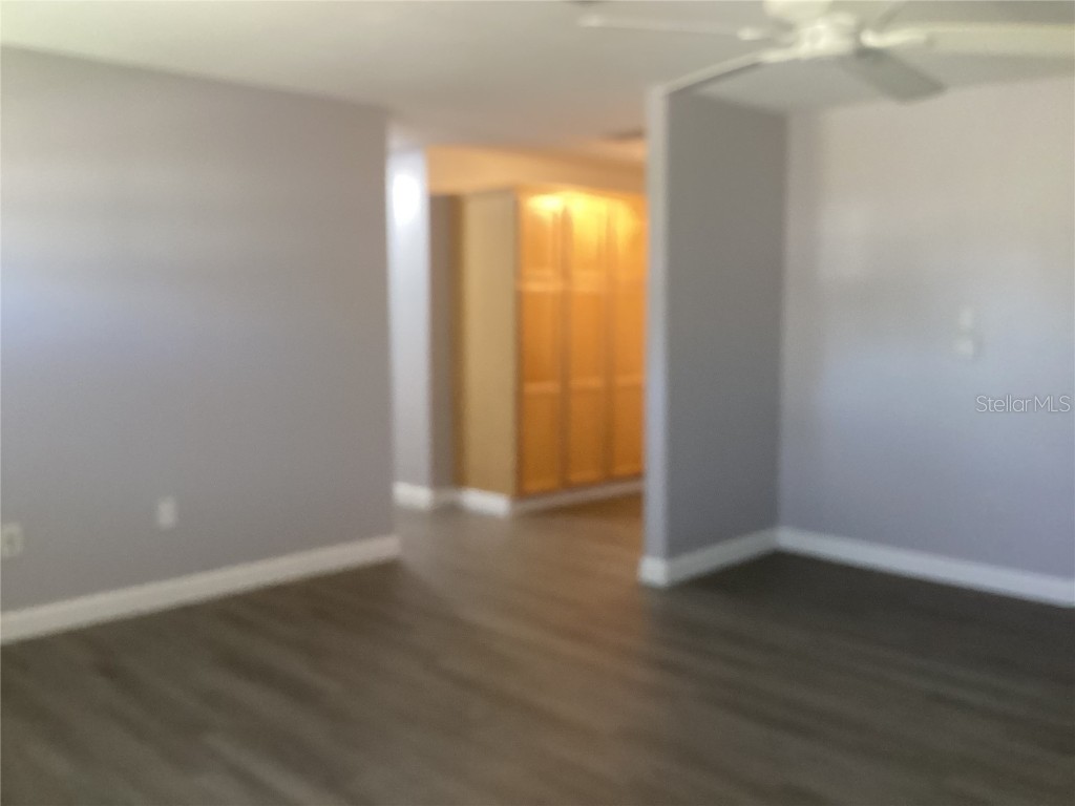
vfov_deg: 45.4
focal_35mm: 31
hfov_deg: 58.4
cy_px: 403
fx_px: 963
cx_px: 538
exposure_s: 1/40
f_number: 2.4
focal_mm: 3.3
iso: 320
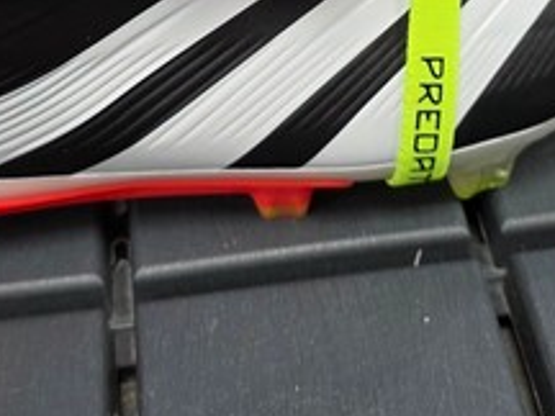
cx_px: 254
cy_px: -180
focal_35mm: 85
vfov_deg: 16.1
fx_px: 1363
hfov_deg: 23.0
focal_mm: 6.3
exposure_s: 1/100
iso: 160
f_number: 1.7
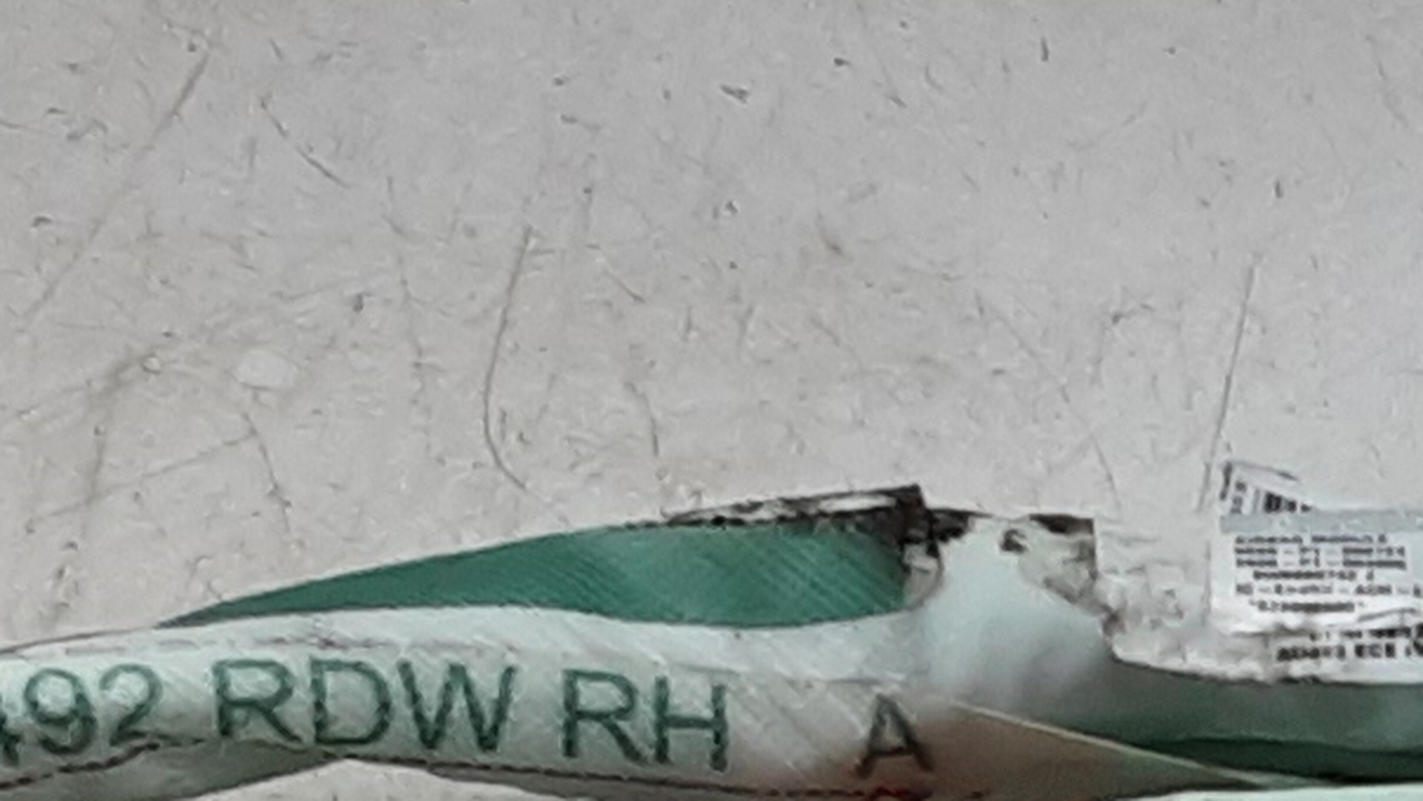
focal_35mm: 159
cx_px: 2010
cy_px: 1192
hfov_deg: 12.9
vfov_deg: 7.5
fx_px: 6000
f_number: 1.9
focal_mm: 2.91
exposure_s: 1/50
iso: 50
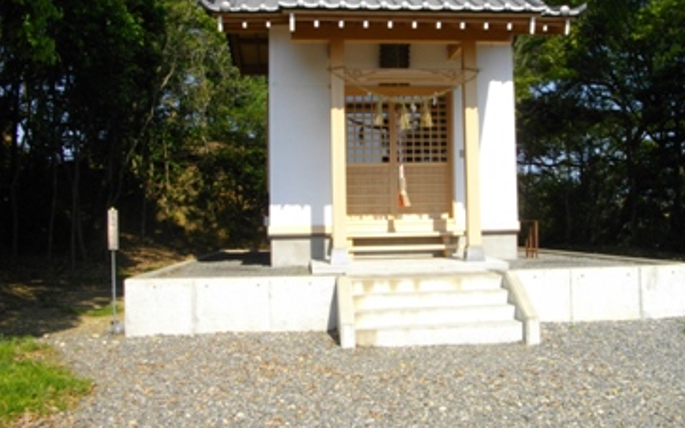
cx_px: 409
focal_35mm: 42
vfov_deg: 30.2
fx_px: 784
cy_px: 134
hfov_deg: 47.0
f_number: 5.5
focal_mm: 5.7
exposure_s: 1/320
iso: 100
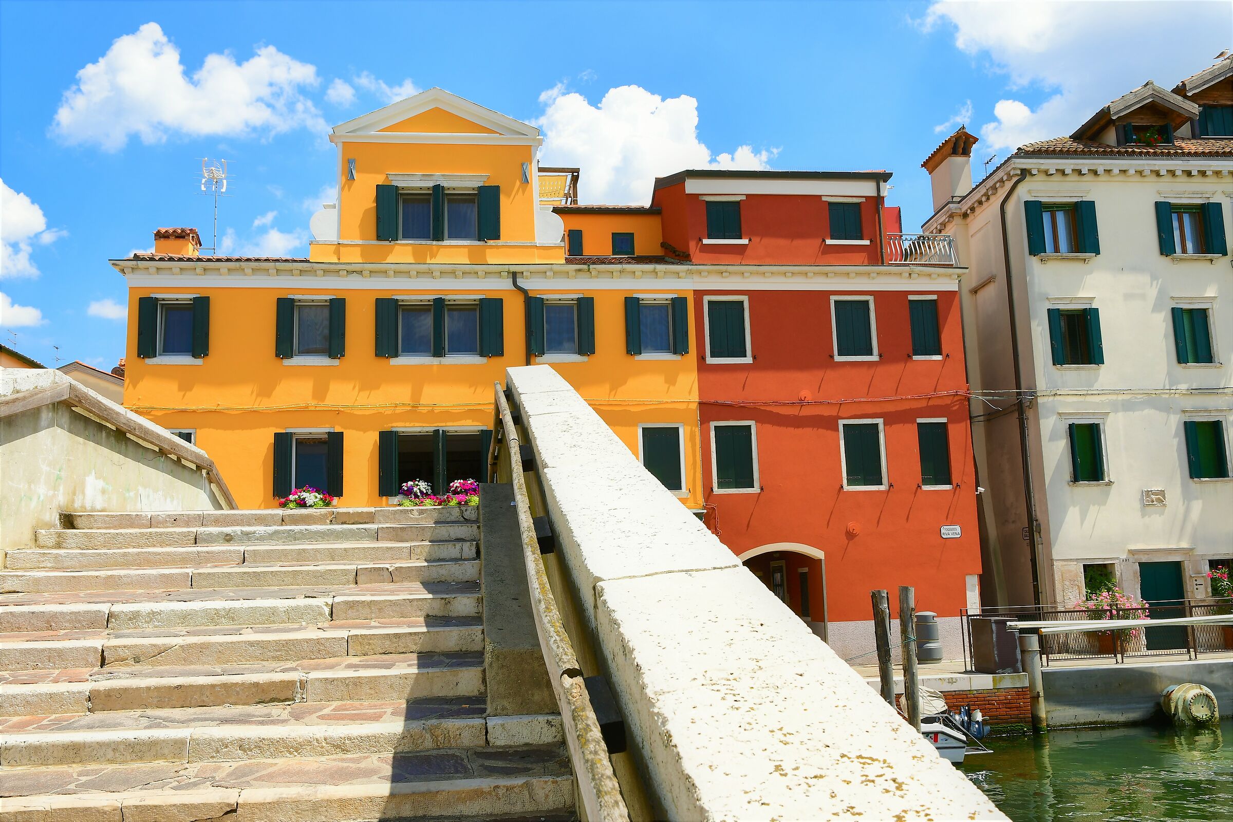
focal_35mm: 30
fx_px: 1027
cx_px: 616
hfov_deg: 61.9
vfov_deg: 43.6
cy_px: 411
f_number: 9
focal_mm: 20
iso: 100
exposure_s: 1/200
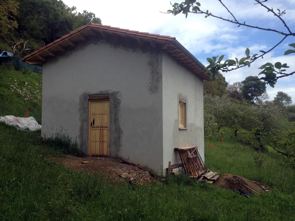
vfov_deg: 40.7
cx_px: 148
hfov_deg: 52.6
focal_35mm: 35
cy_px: 110
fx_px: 298
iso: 50
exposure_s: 1/1381
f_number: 2.4
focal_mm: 4.28
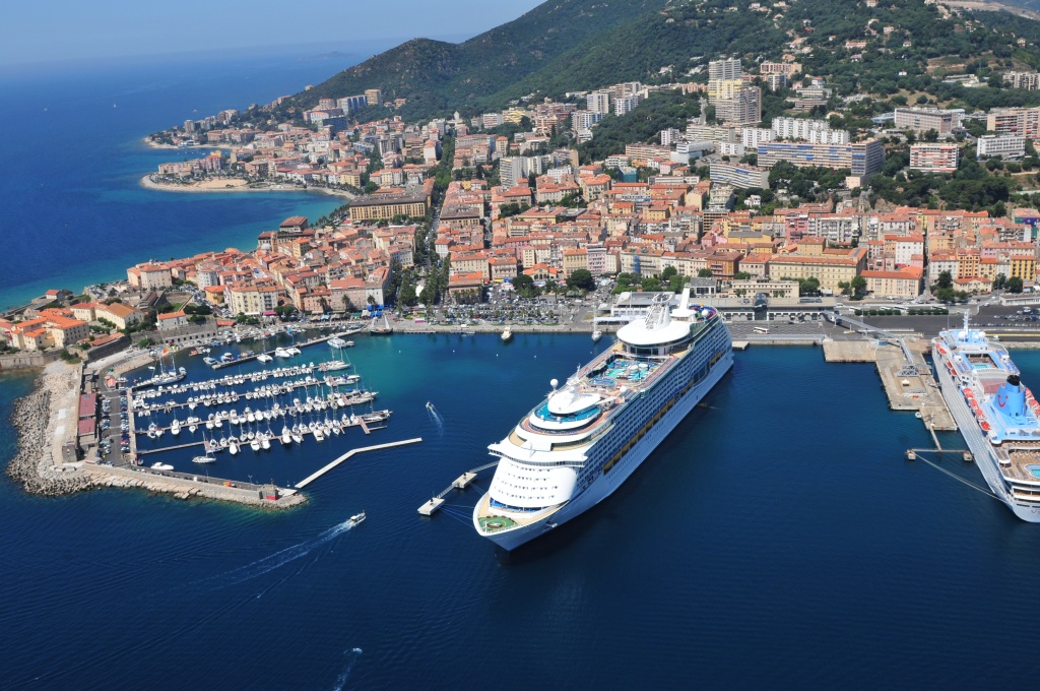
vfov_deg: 36.8
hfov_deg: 53.2
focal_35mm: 36
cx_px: 520
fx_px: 1039
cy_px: 346
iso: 200
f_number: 10
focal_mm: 24
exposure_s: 1/400
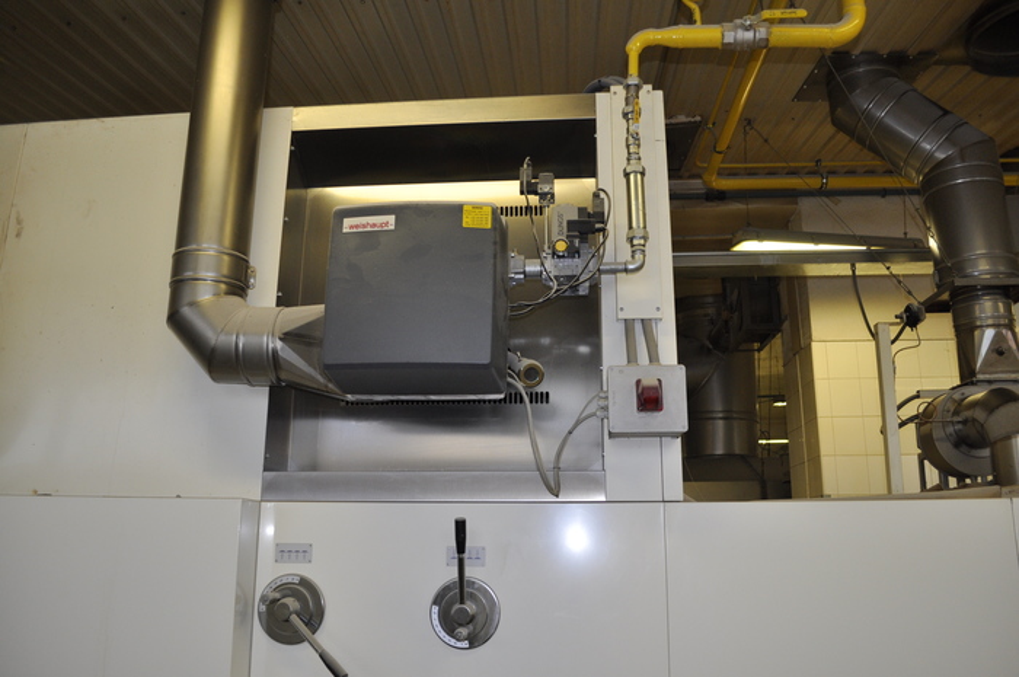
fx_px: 763
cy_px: 338
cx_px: 510
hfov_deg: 67.4
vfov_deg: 47.8
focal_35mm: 27
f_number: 3.5
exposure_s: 1/125
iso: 720
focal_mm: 18
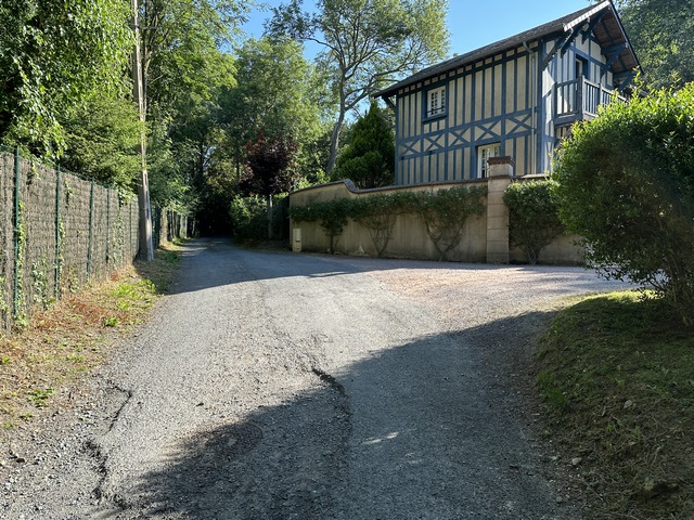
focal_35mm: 24
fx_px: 481
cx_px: 347
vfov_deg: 56.8
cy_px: 260
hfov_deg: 71.6
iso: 80
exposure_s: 1/1321
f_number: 1.78
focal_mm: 6.86
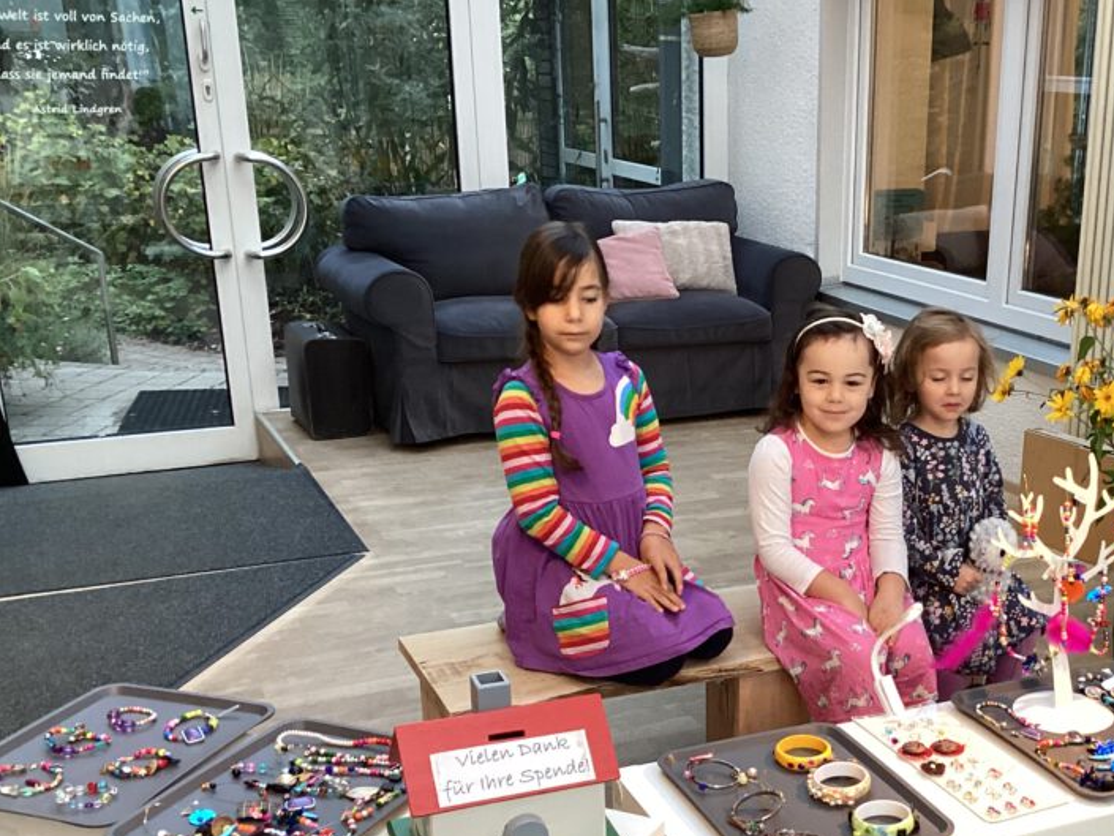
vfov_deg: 31.7
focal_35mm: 45
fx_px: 1448
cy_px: 605
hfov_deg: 41.3
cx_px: 782
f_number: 2.4
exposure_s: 1/50
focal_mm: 3.3
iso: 125
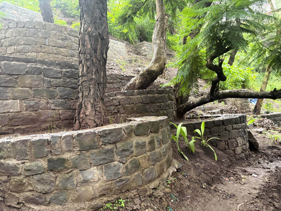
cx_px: 140
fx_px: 211
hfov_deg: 67.3
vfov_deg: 53.1
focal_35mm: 26
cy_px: 106
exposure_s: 1/60
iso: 400
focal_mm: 5.96
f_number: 1.6
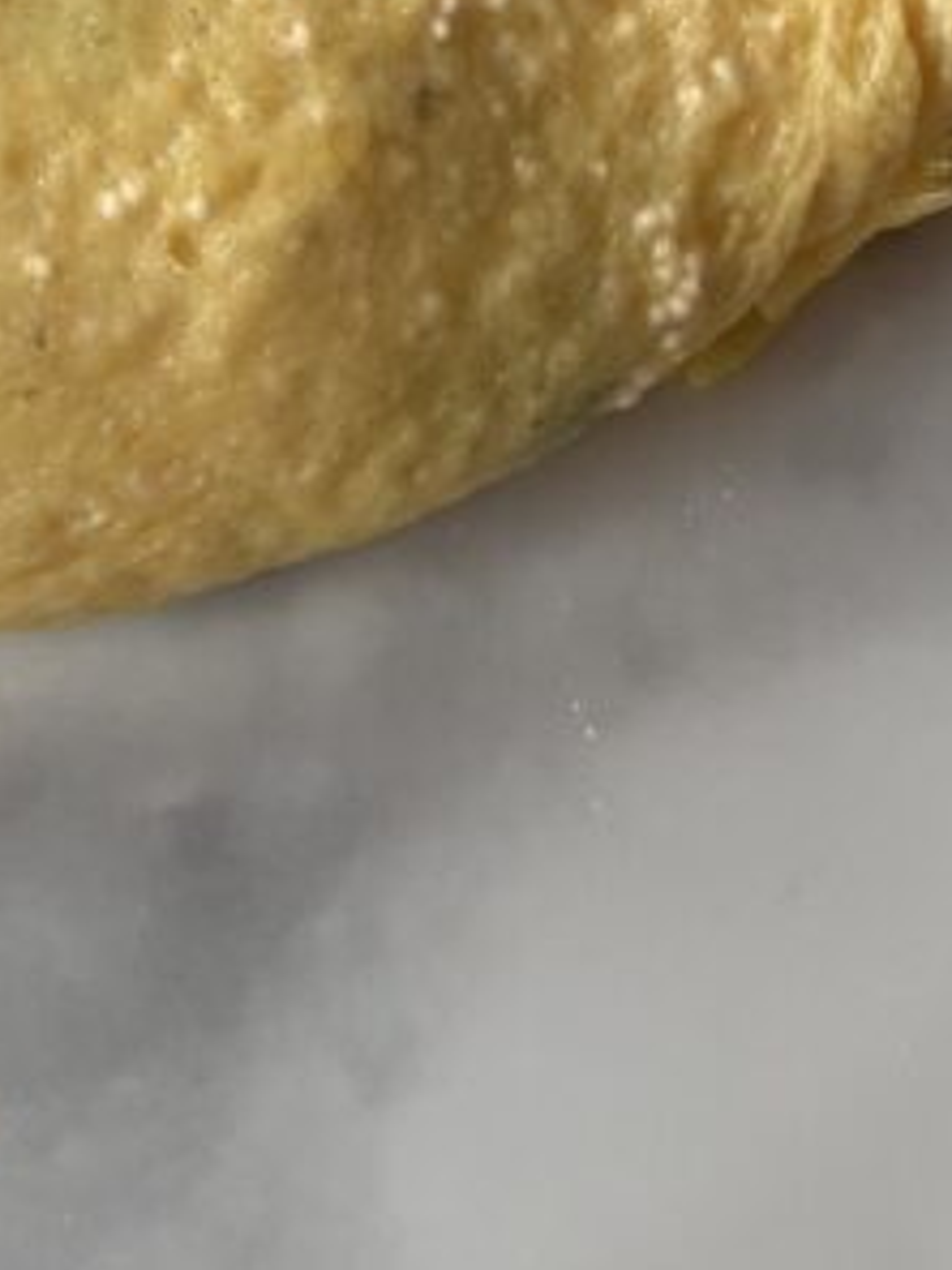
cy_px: -330
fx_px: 3557
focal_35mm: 97
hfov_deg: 14.3
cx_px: -450
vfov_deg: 18.9
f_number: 1.8
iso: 25
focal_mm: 3.99
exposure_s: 1/257
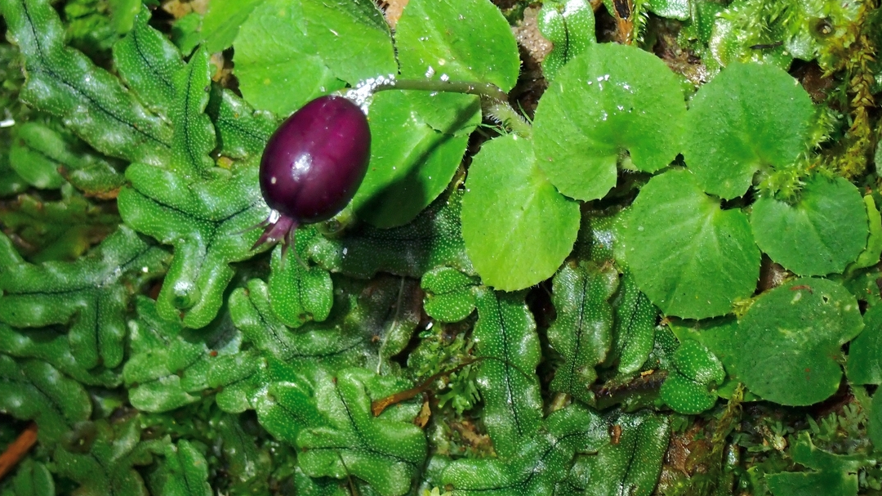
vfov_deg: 10.5
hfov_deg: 18.6
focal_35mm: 115
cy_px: 179
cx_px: 460
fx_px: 2689
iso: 200
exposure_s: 1/200
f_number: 6.3
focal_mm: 18
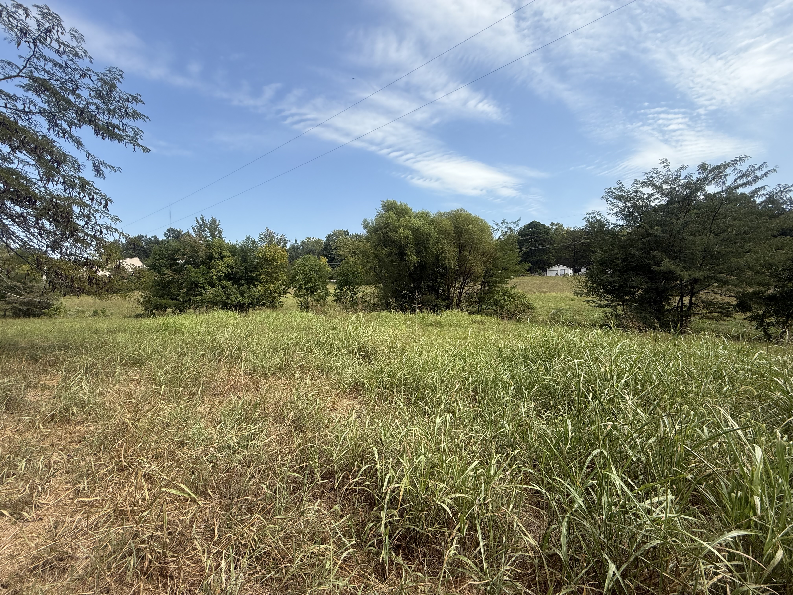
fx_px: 321
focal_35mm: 14
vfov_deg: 85.7
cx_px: 396
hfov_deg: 102.1
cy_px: 298
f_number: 2.2
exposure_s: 1/1259
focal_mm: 2.22
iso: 50
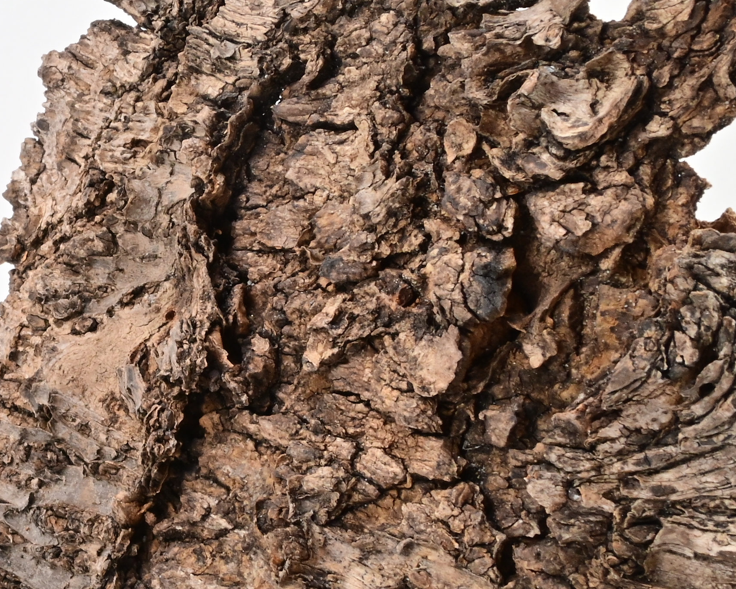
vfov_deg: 18.1
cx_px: -112
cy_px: 302
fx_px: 1846
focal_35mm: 85
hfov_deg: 21.2
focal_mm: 24.5
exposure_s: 1/15
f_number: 22
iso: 500
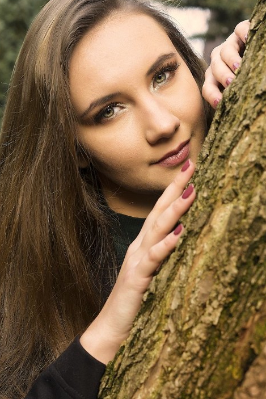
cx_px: 159
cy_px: 184
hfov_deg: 17.1
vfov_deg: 25.4
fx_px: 886
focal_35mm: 80
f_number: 5.6
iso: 200
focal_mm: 50
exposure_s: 1/250
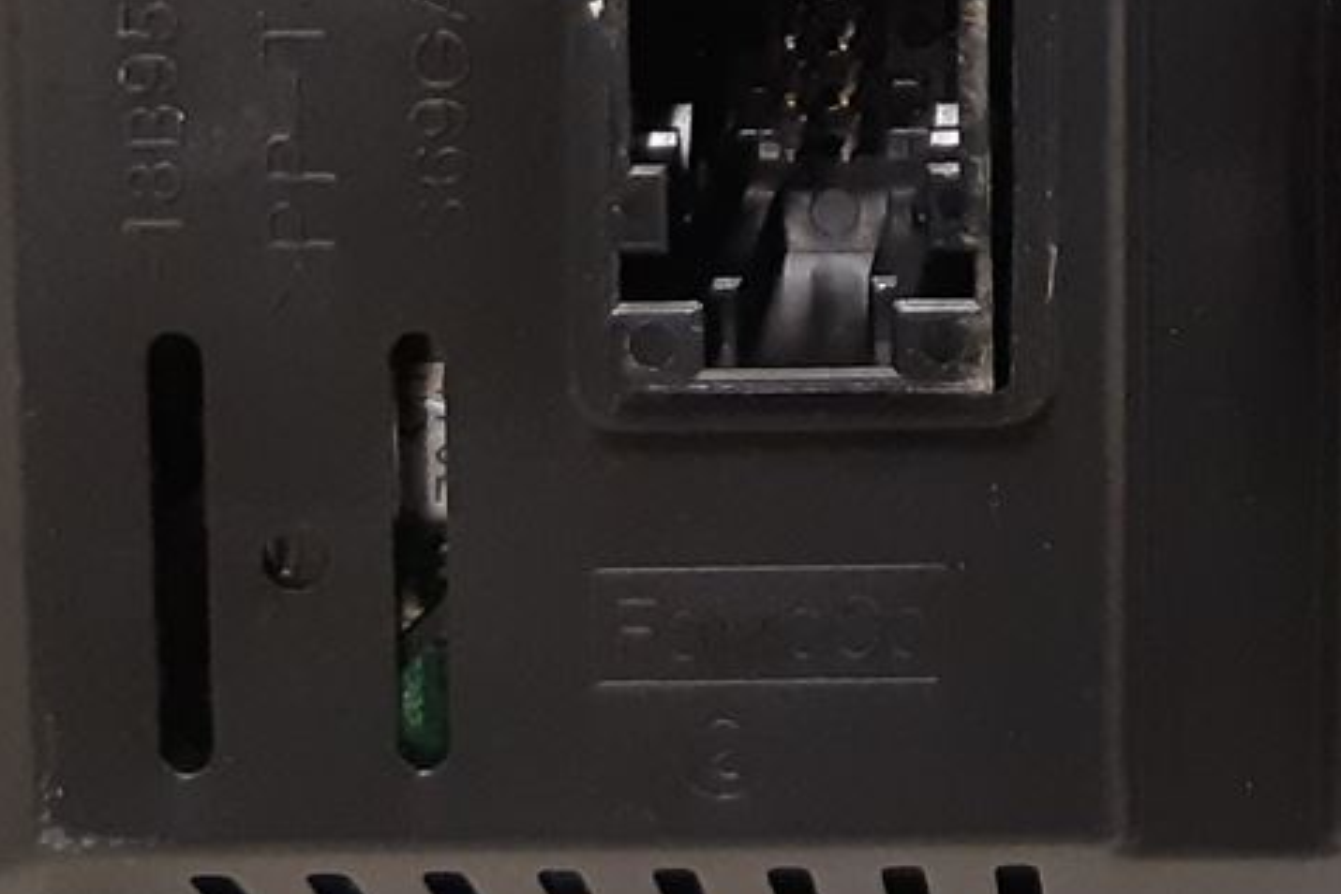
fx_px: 4321
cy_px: -416
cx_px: 1414
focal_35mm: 116
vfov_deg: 11.4
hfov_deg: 17.2
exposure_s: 1/25
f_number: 1.7
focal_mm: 3.93
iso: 200
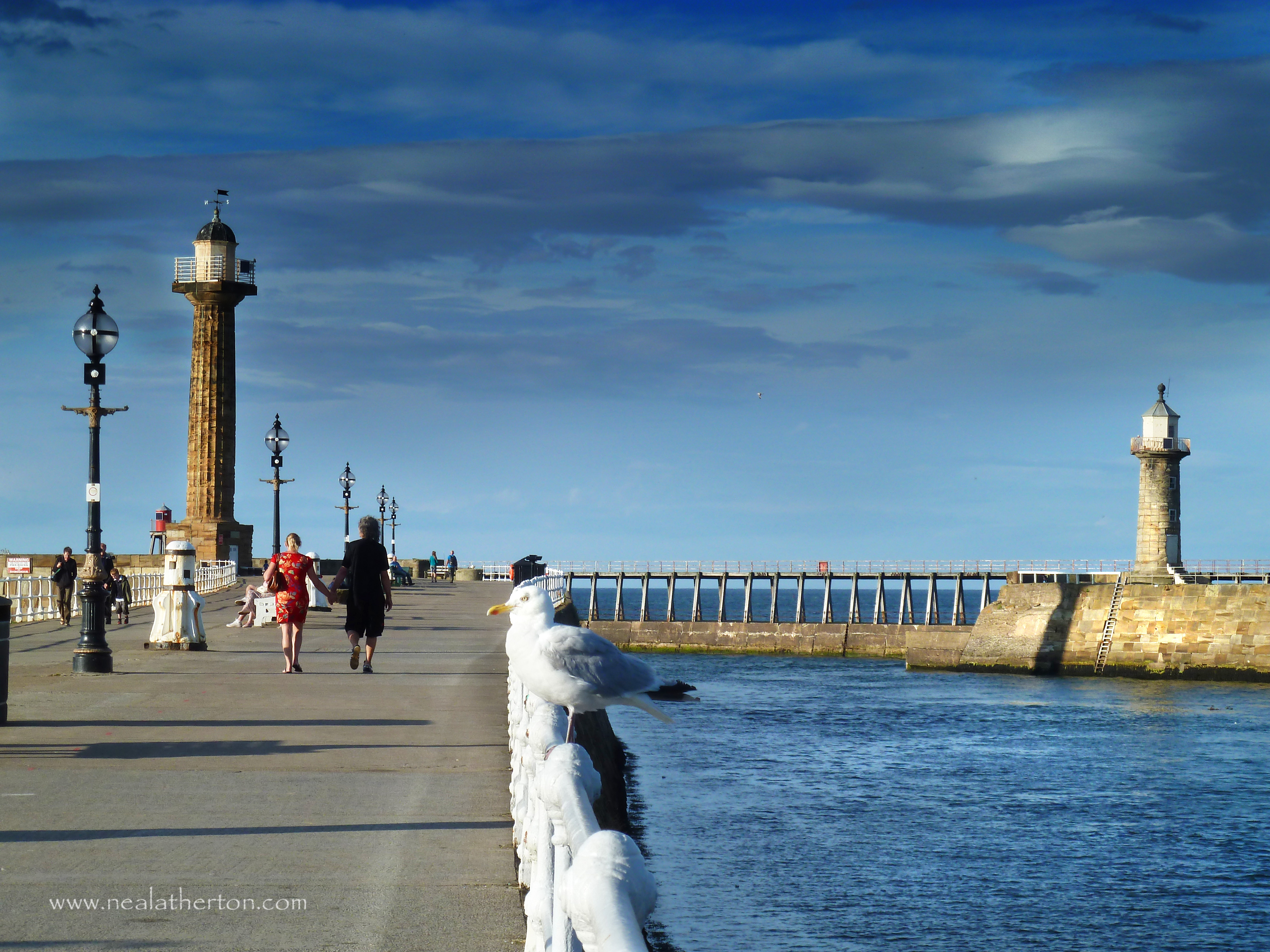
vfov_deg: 14.2
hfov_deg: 18.9
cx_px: 635
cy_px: 476
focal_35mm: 104
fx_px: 3816
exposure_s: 1/500
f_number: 5
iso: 80
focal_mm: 17
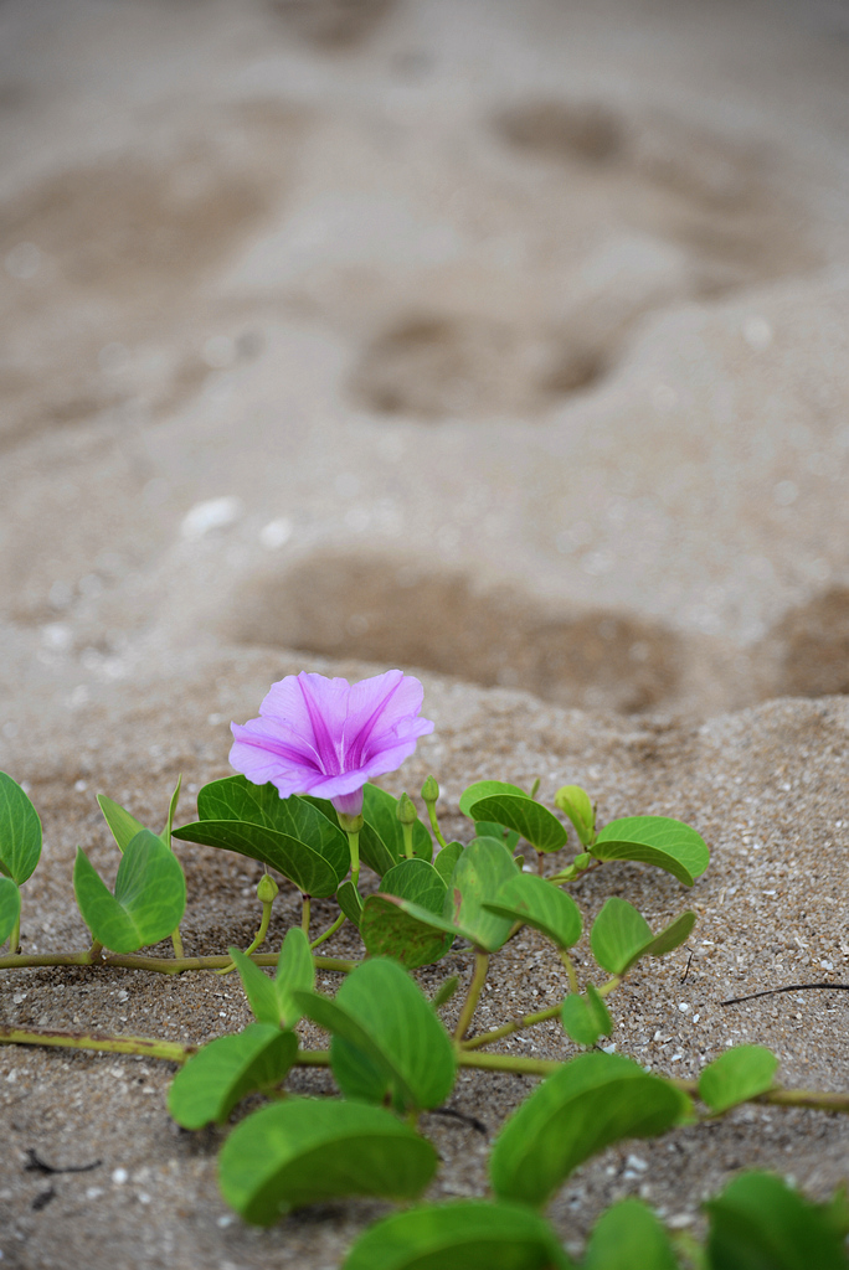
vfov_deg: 17.1
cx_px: 424
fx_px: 4239
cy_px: 635
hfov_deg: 11.4
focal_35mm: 120
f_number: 4
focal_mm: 120
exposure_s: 1/500
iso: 100
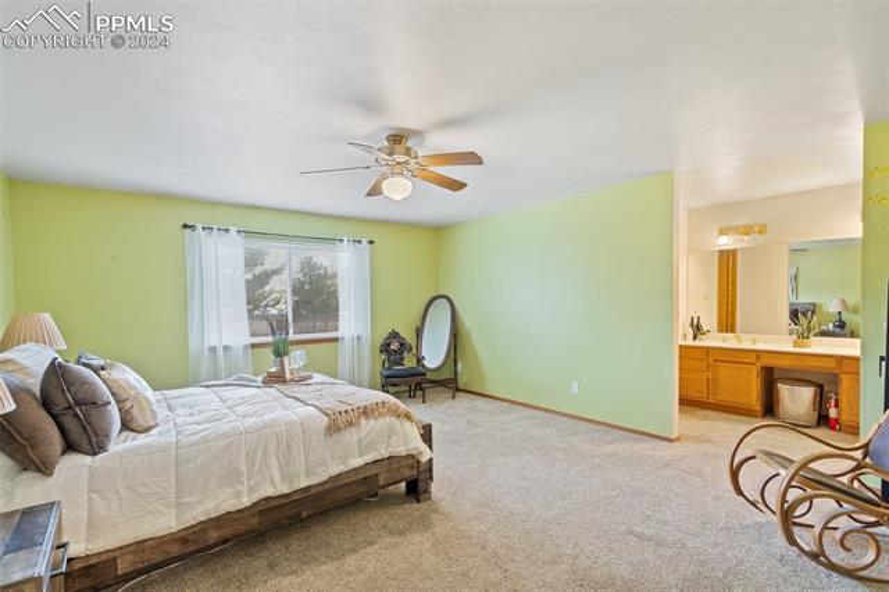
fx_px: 395
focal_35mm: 16
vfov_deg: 73.7
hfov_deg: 96.8
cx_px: 444
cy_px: 296
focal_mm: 16
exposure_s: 1/2
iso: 800
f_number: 10
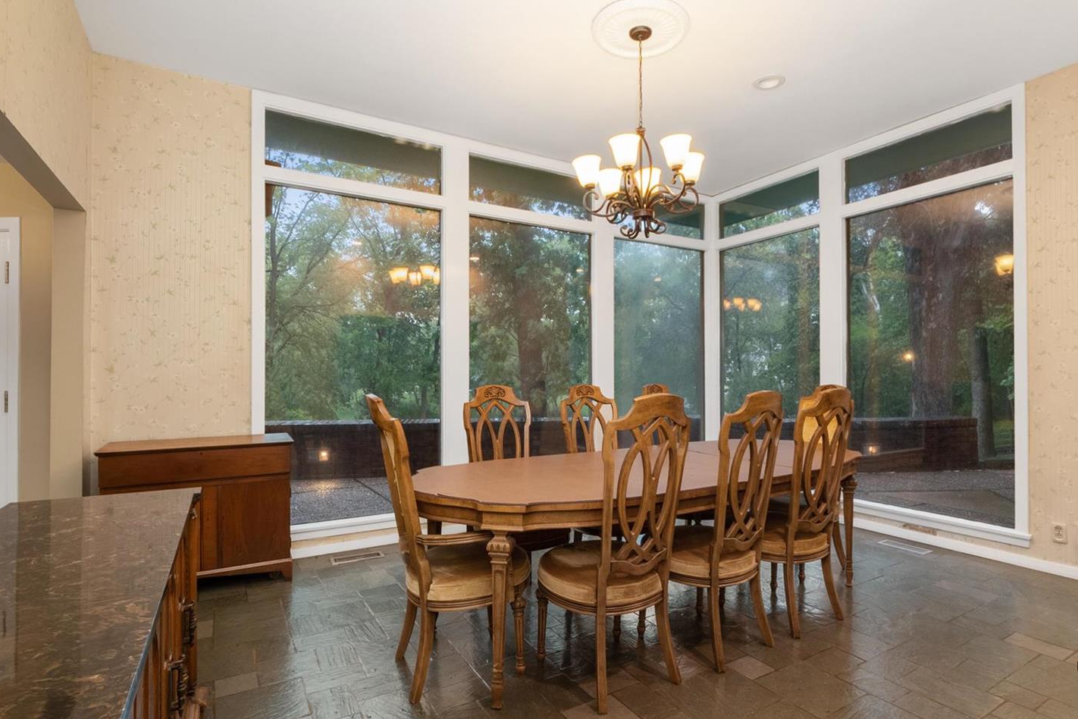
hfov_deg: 89.9
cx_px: 575
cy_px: 391
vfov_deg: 67.3
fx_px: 539
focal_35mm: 18
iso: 400
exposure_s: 1.6
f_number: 10
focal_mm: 8
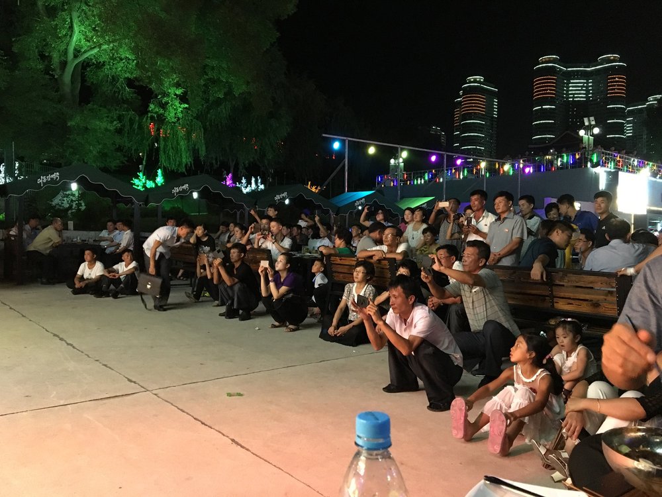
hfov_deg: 61.7
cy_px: 248
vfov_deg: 48.2
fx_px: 555
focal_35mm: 29
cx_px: 331
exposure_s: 1/17
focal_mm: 4.15
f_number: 2.2
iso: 320
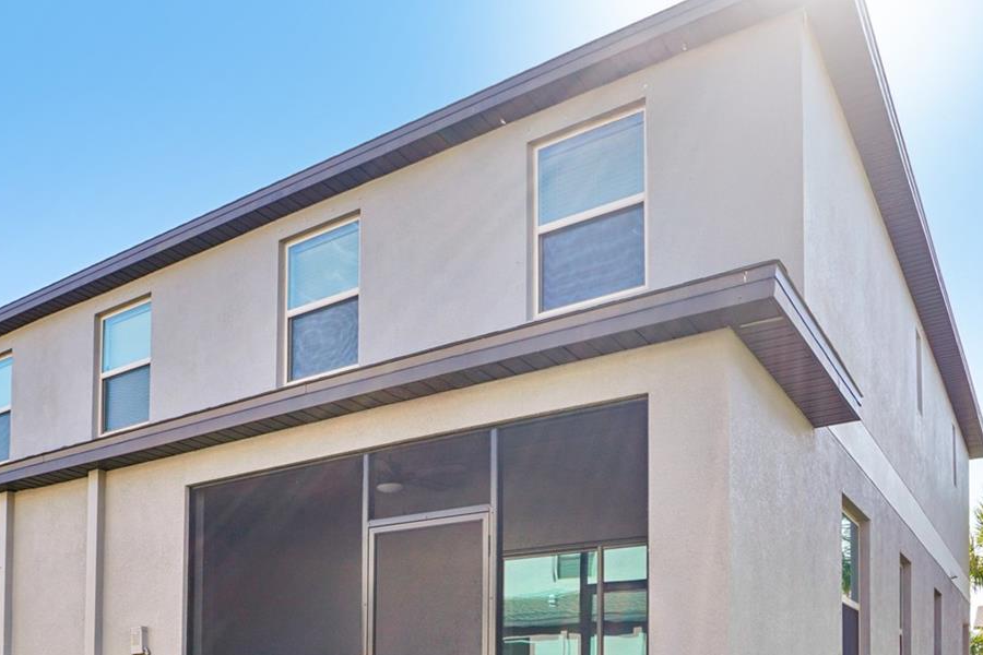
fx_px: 874
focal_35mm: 32
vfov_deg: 38.8
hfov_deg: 56.0
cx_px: 252
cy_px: 563
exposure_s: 1/60
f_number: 8
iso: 100
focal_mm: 12
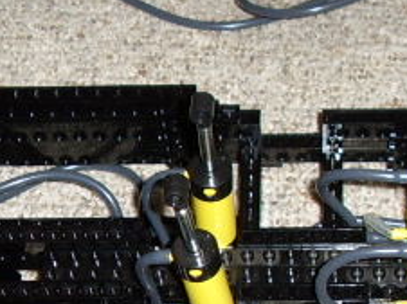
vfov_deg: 17.2
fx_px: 998
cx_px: 344
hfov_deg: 22.6
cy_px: 239
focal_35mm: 85
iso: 141
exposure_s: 1/30
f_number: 2.9
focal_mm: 5.8
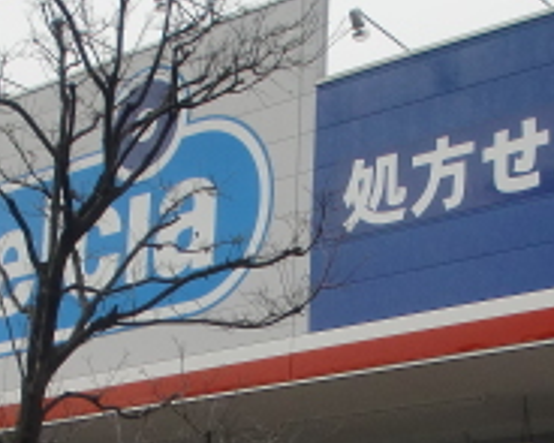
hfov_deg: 20.2
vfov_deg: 15.8
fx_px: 1557
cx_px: 322
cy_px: 452
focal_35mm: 95
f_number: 7.8
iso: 64
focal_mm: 4.65
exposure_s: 1/200
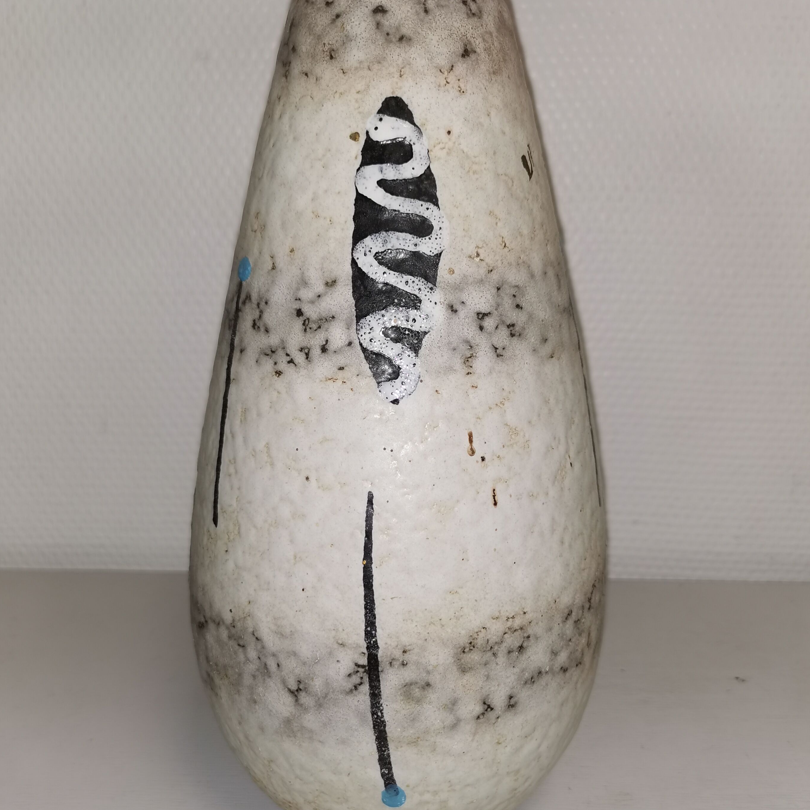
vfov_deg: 51.1
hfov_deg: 51.1
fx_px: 847
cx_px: 405
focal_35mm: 32
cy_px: 423
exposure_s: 1/122
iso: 50
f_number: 1.8
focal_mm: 5.58
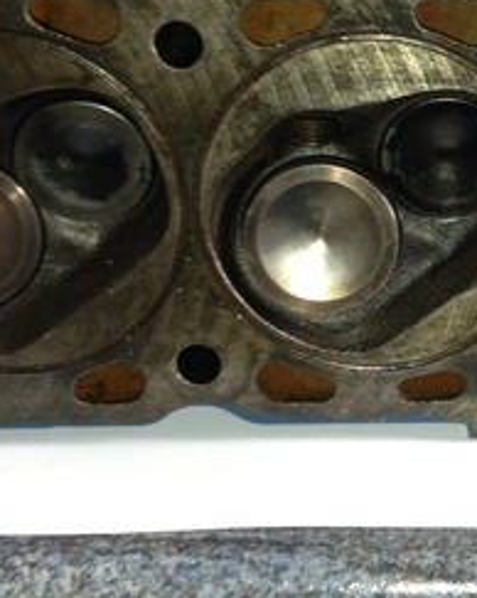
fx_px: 1502
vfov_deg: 22.4
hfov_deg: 17.6
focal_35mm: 85
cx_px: 487
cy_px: 187
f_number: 2.4
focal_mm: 4.13
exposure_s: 1/20
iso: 80
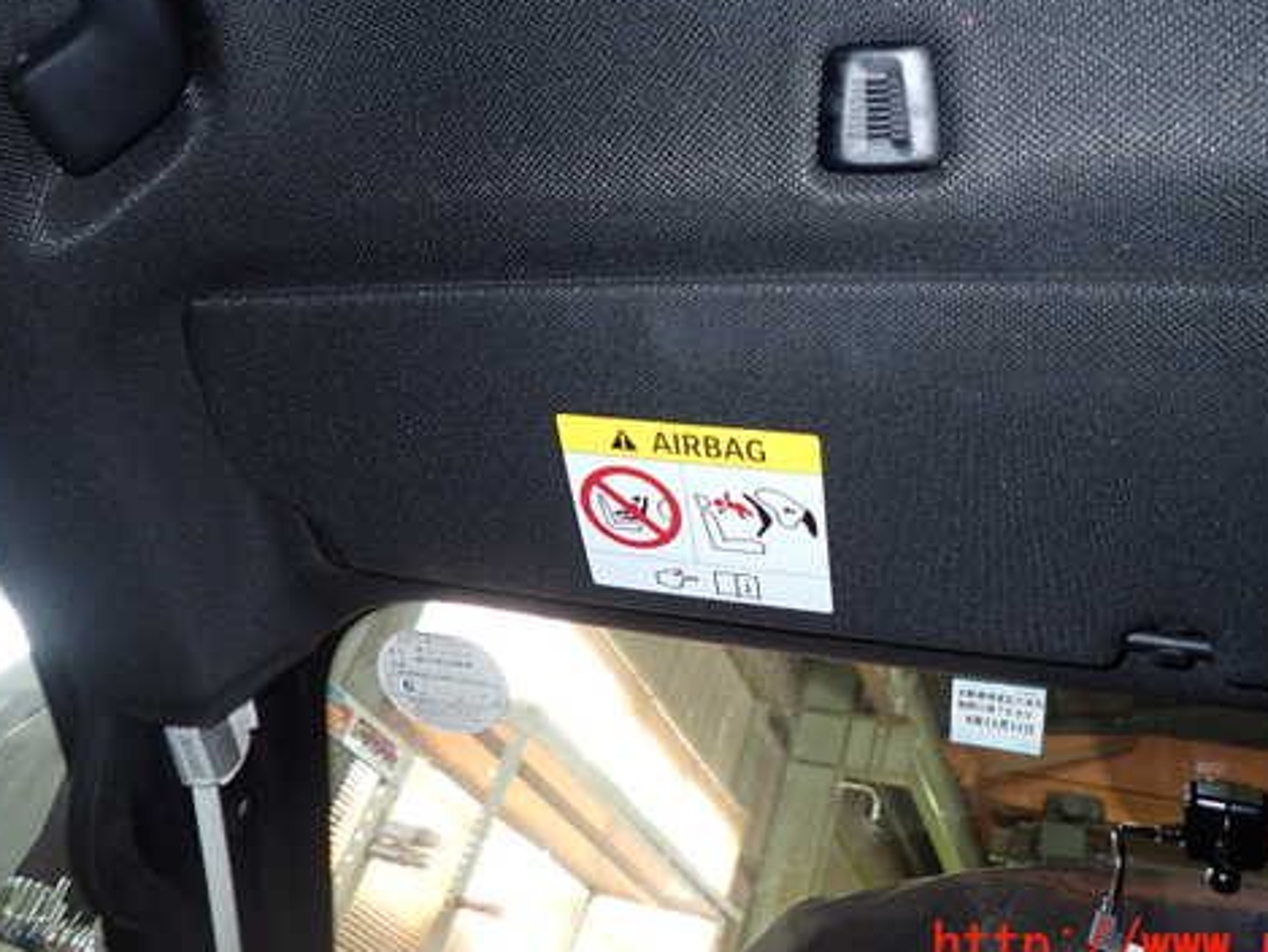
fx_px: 1172
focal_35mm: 32
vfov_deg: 43.9
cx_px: 733
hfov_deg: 56.5
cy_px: 373
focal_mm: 4.5
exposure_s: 1/30
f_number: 2
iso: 200
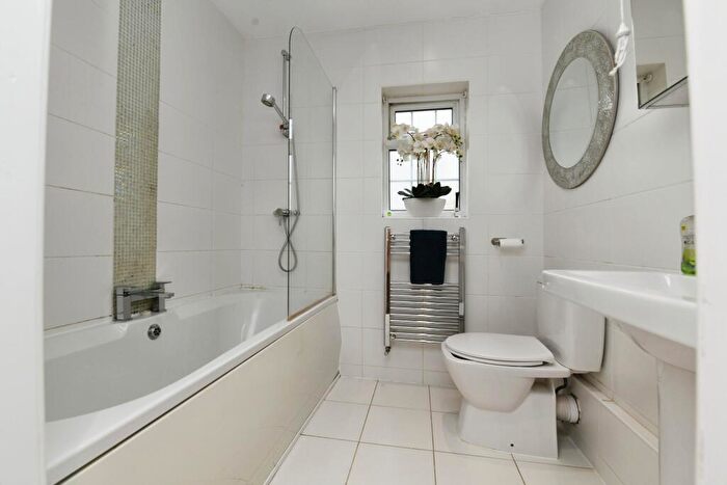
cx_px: 364
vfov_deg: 77.4
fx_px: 303
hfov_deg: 100.4
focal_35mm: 15
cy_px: 242
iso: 800
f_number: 8
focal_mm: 15
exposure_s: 1/60
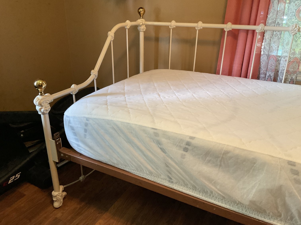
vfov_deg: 48.2
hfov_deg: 61.7
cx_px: 150
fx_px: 252
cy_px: 112
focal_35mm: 29
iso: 200
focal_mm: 3
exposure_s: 1/60
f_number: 1.8
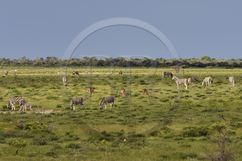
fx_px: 1882
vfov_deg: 4.9
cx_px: 121
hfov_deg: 7.4
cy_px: 80
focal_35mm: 280
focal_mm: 280
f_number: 10
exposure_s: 1/640
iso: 400
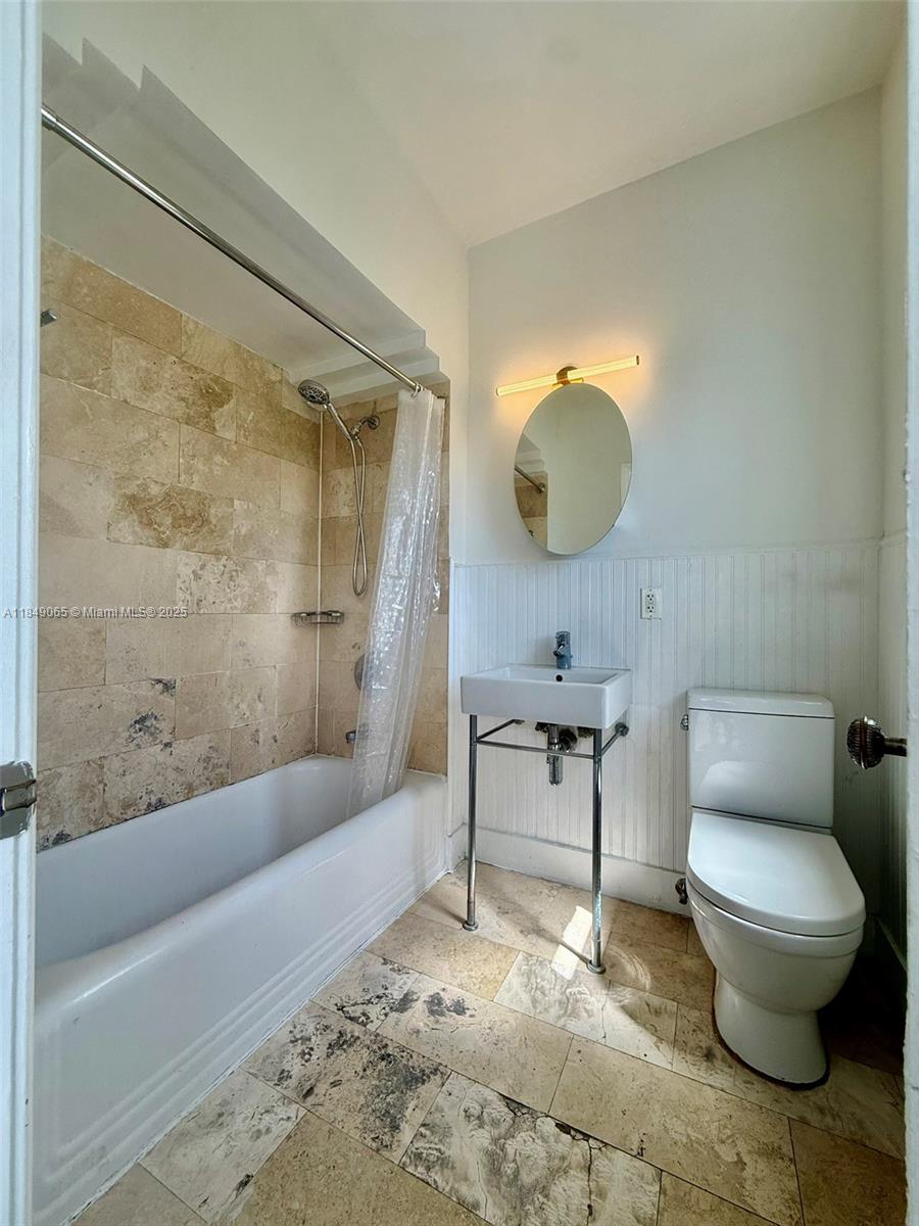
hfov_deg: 85.7
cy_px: 613
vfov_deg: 102.1
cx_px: 460
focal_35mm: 14
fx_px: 496
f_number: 2.2
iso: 64
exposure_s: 1/205
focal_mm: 2.22
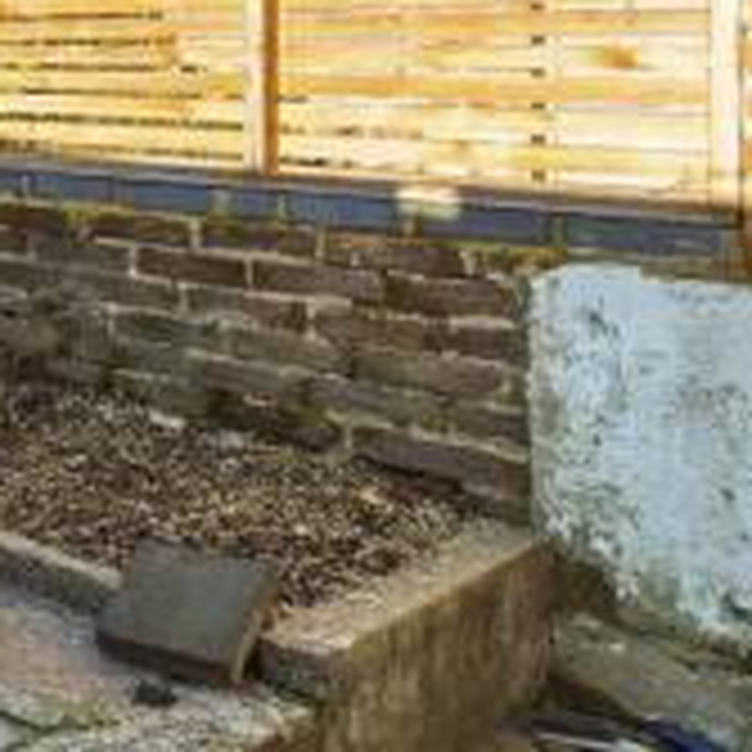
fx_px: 1229
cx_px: -696
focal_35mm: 50
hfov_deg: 20.2
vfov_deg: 32.4
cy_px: 79
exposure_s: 1/250
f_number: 8
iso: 500
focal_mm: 10
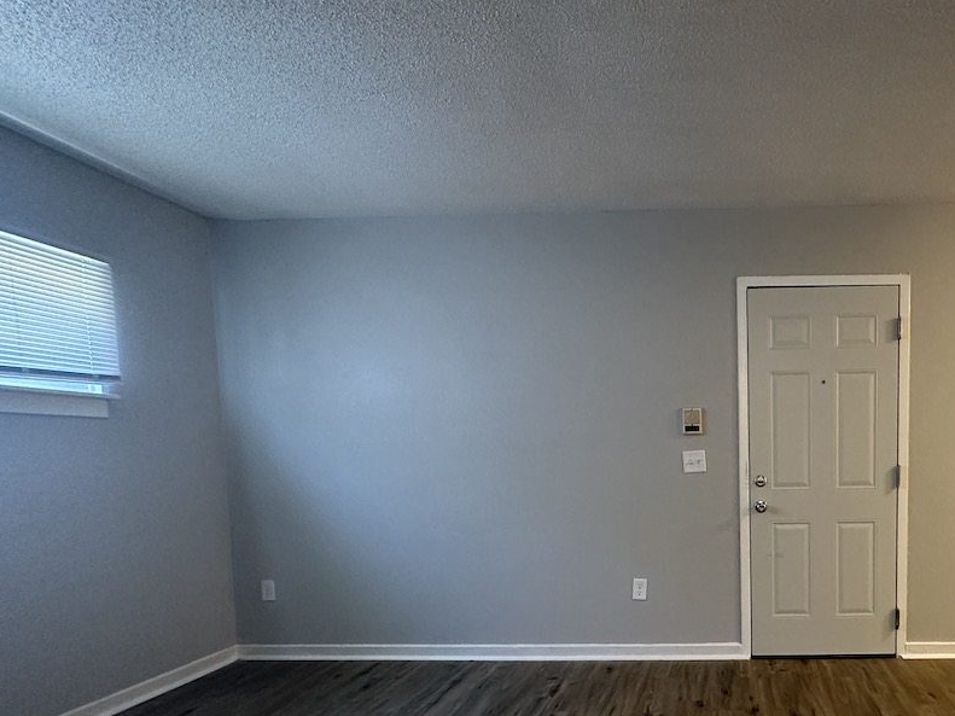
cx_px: 701
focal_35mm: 23
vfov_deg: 56.9
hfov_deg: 69.7
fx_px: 634
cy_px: 504
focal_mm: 2.22
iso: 400
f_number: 2.2
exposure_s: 1/60
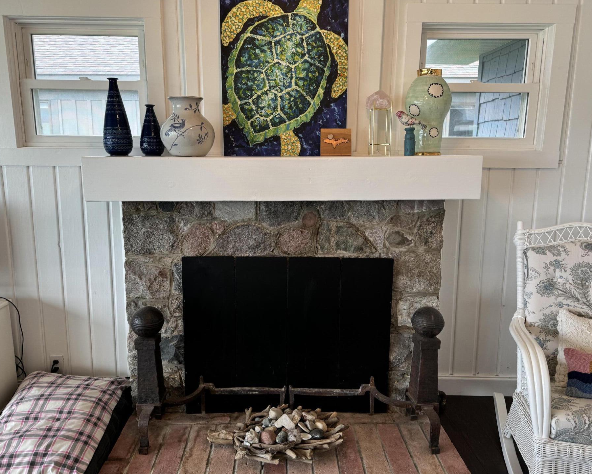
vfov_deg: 54.9
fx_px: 456
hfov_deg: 66.0
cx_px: 287
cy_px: 234
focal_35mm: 26
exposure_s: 1/120
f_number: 1.78
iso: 125
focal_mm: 6.76
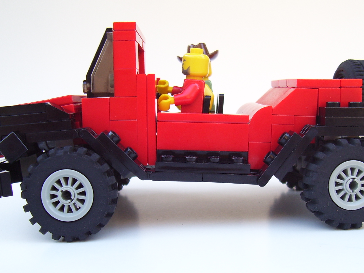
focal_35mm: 44
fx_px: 463
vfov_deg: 32.8
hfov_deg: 42.9
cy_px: 155
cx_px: 197
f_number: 2.7
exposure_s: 1/60
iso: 80
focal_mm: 5.6
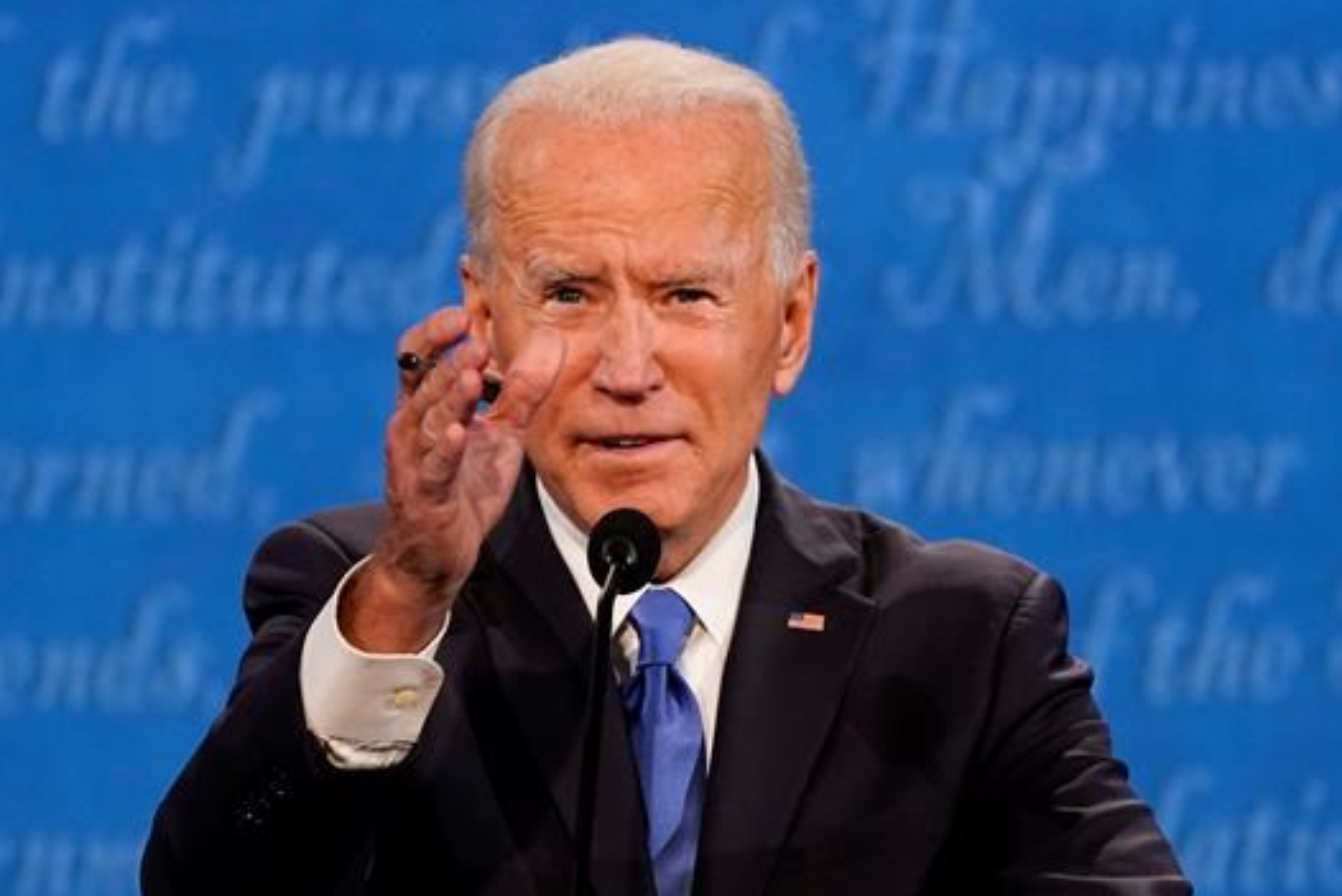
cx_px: 653
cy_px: 495
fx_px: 16219
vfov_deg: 3.2
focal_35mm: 435
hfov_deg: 4.7
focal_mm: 352
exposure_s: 1/250
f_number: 5.6
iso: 4000
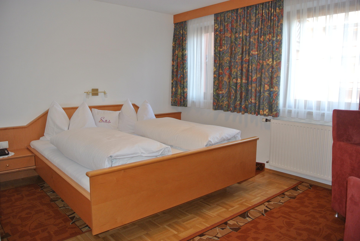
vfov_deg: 48.0
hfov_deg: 67.3
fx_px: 270
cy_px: 120
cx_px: 180
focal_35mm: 27
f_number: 3.5
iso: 280
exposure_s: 1/60
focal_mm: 10
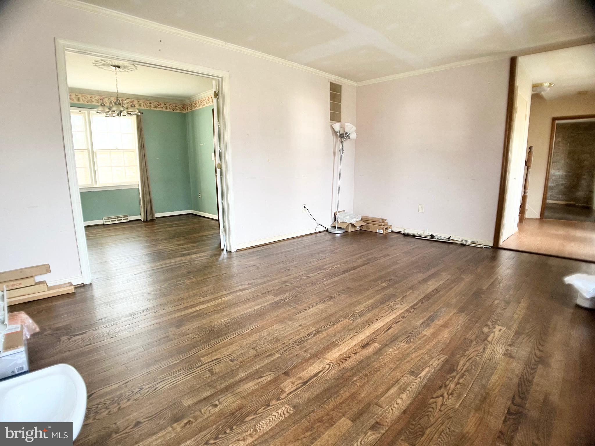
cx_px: 298
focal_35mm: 26
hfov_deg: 67.3
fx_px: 447
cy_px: 223
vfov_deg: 53.1
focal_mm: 5.7
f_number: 1.5
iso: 100
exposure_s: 1/60
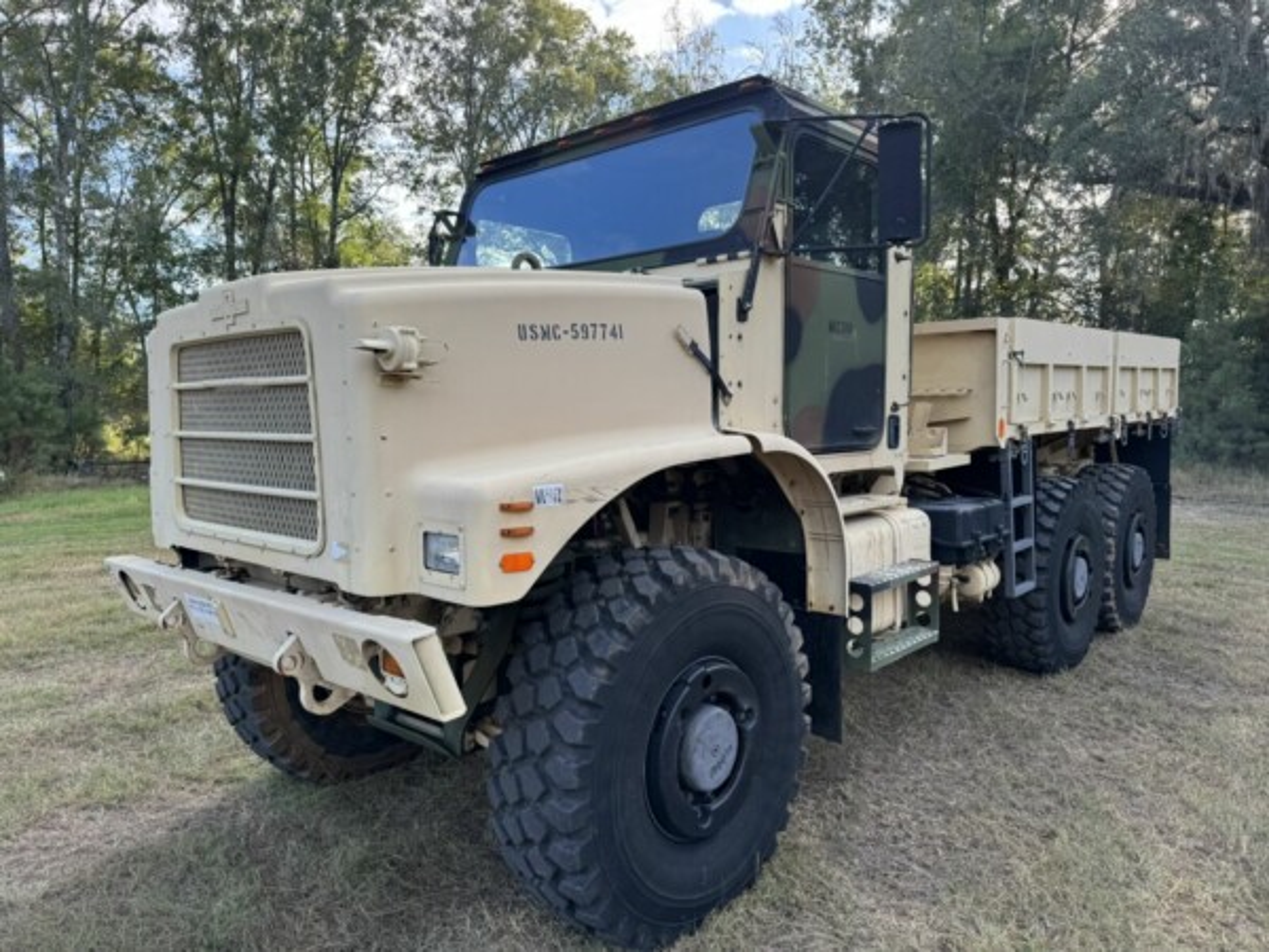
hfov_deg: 71.6
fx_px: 880
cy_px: 476
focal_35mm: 24
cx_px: 634
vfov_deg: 56.8
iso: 80
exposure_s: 1/588
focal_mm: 6.76
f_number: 1.78
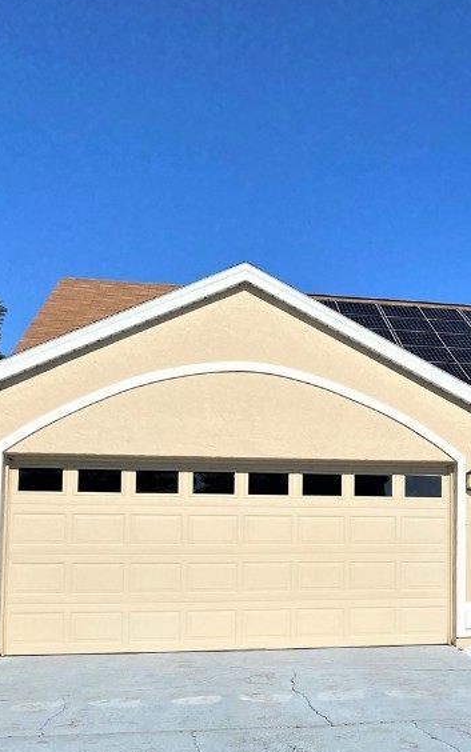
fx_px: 1026
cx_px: 504
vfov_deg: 39.9
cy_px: 495
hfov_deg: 24.3
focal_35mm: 50
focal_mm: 4.25
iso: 32
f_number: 1.8
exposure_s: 1/6757
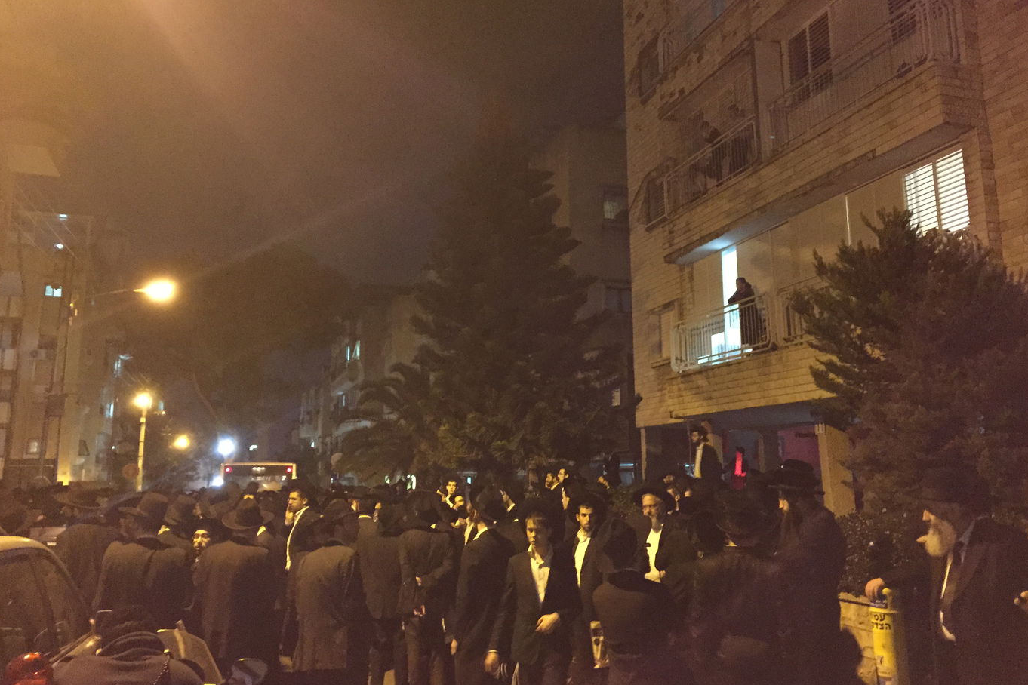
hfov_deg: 60.3
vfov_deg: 42.3
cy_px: 304
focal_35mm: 31
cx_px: 509
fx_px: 885
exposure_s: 1/17
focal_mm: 4.15
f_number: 2.2
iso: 800
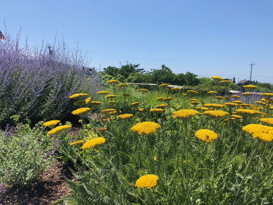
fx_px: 221
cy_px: 102
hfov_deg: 63.4
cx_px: 136
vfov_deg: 49.7
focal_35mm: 28
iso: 20
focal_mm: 4
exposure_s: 1/2404
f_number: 1.8
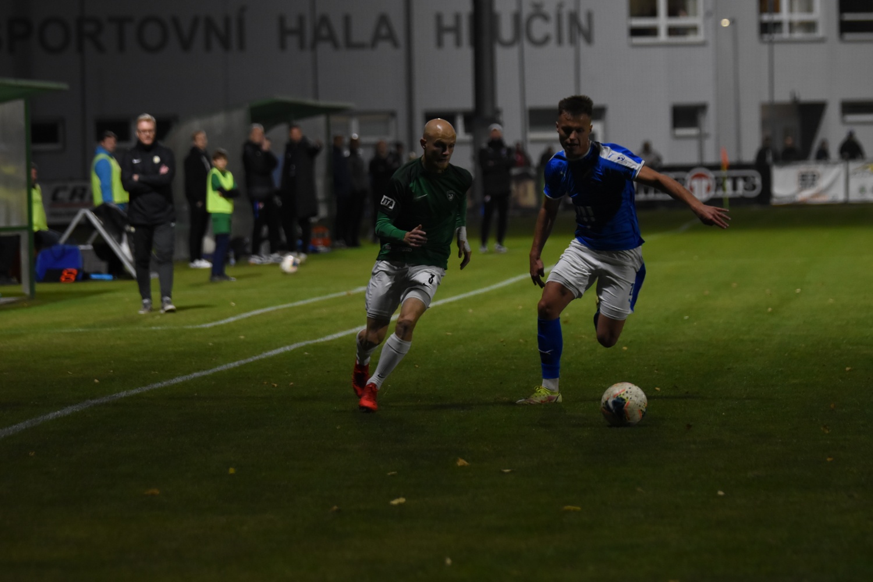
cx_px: 436
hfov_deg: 11.0
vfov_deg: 7.3
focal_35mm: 188
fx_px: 4547
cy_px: 291
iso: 2000
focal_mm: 125
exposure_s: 1/640
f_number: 2.8
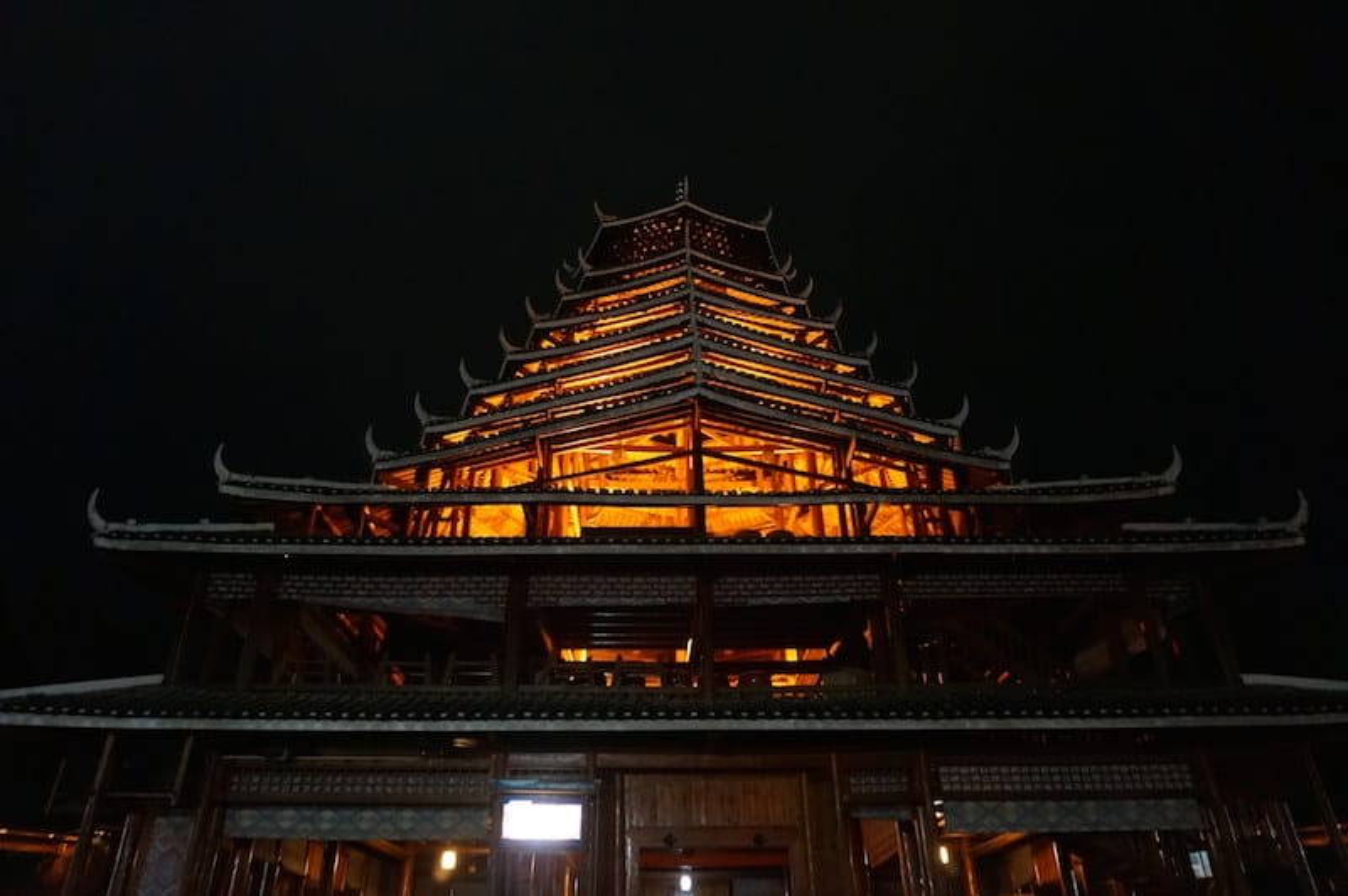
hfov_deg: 73.8
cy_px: 448
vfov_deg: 53.1
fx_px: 898
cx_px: 674
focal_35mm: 24
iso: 6400
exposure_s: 1/20
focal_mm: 16
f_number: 3.5
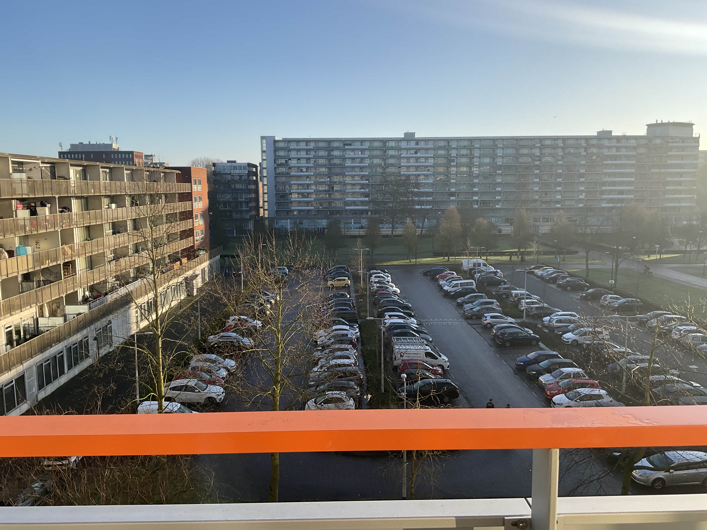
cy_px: 265
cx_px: 354
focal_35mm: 29
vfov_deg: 48.2
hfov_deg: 61.7
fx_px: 592
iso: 16
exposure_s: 1/929
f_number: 1.8
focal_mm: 3
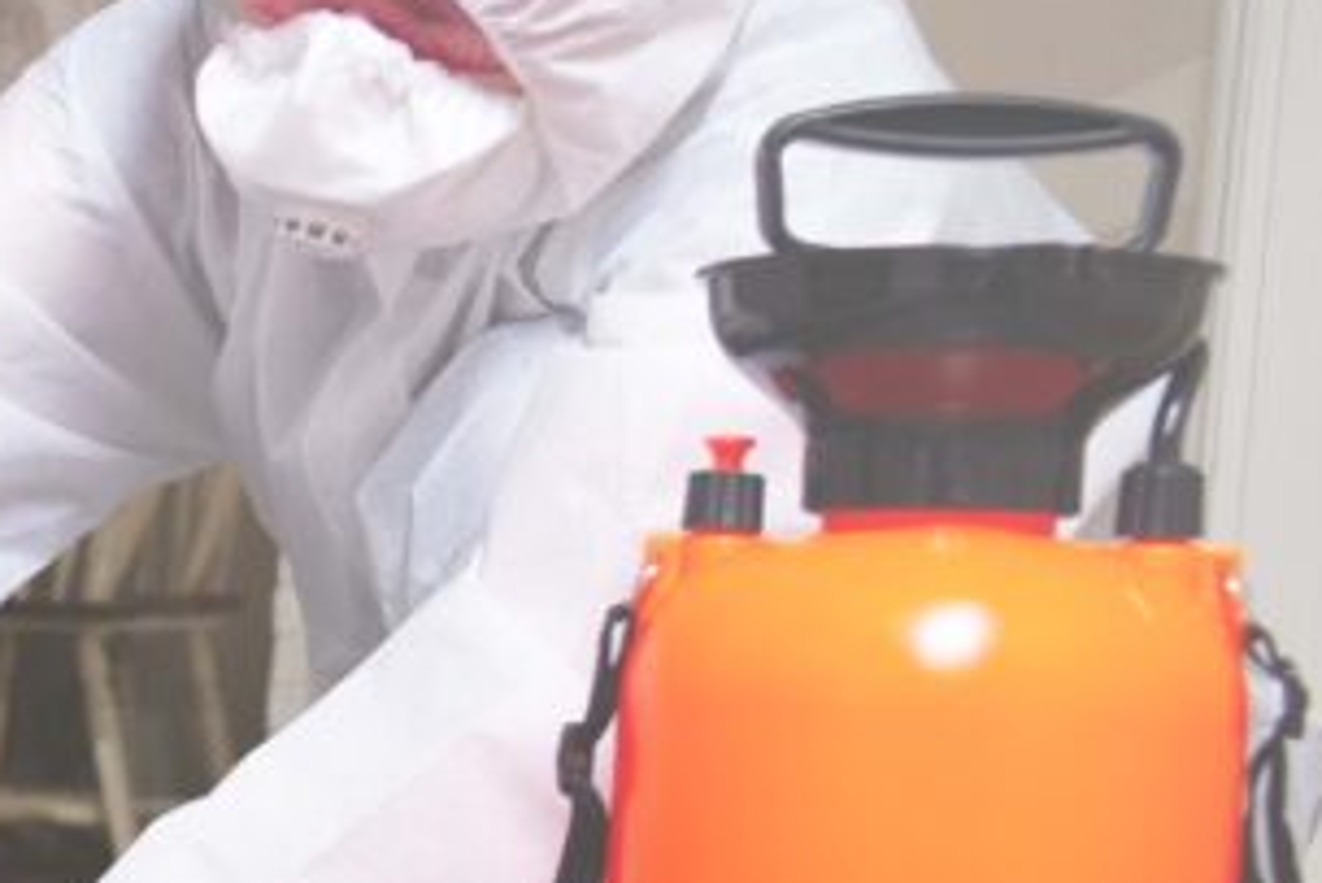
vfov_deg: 11.5
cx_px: -805
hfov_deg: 15.6
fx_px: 4335
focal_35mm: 118
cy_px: 905
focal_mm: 35
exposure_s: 1/125
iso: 100
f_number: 4.5
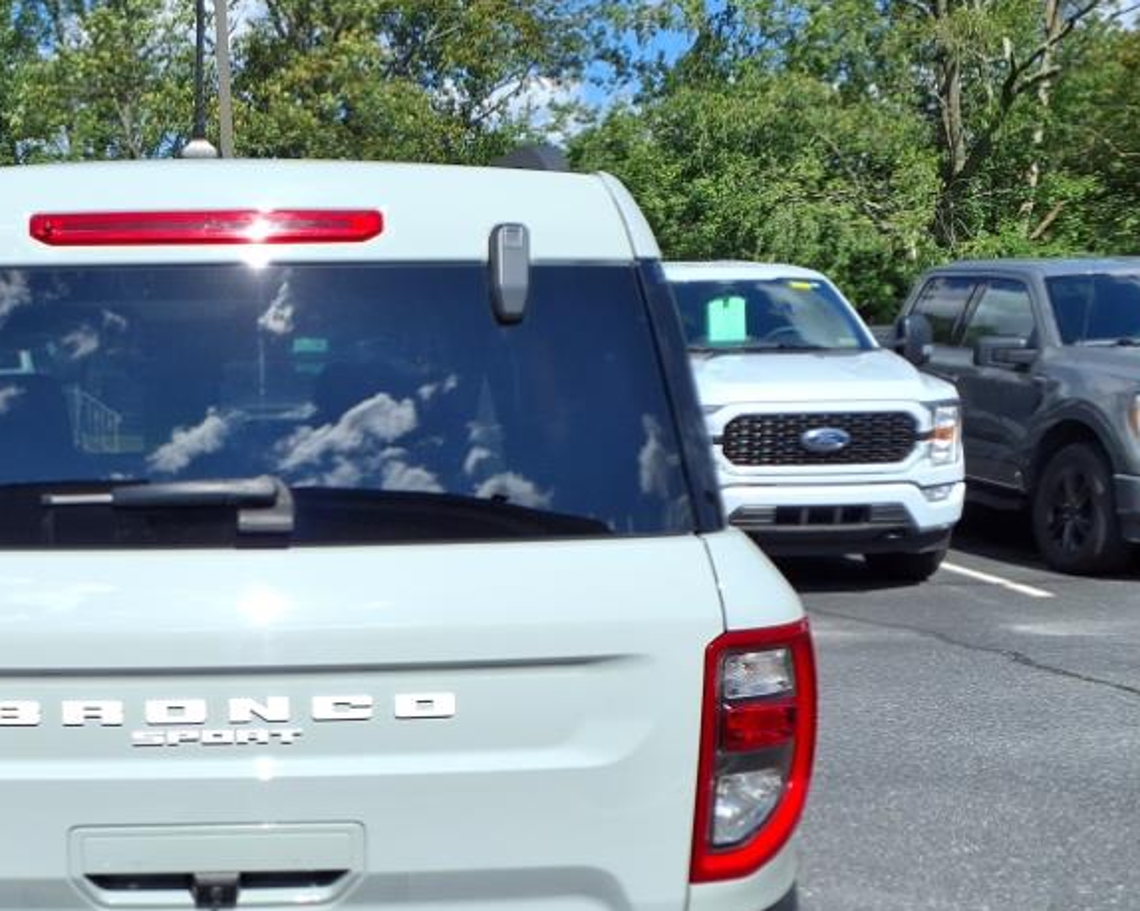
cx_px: 205
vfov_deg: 31.4
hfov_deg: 37.9
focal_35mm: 47
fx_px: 1585
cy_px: 697
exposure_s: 1/1667
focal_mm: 3.58
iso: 40
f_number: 1.9
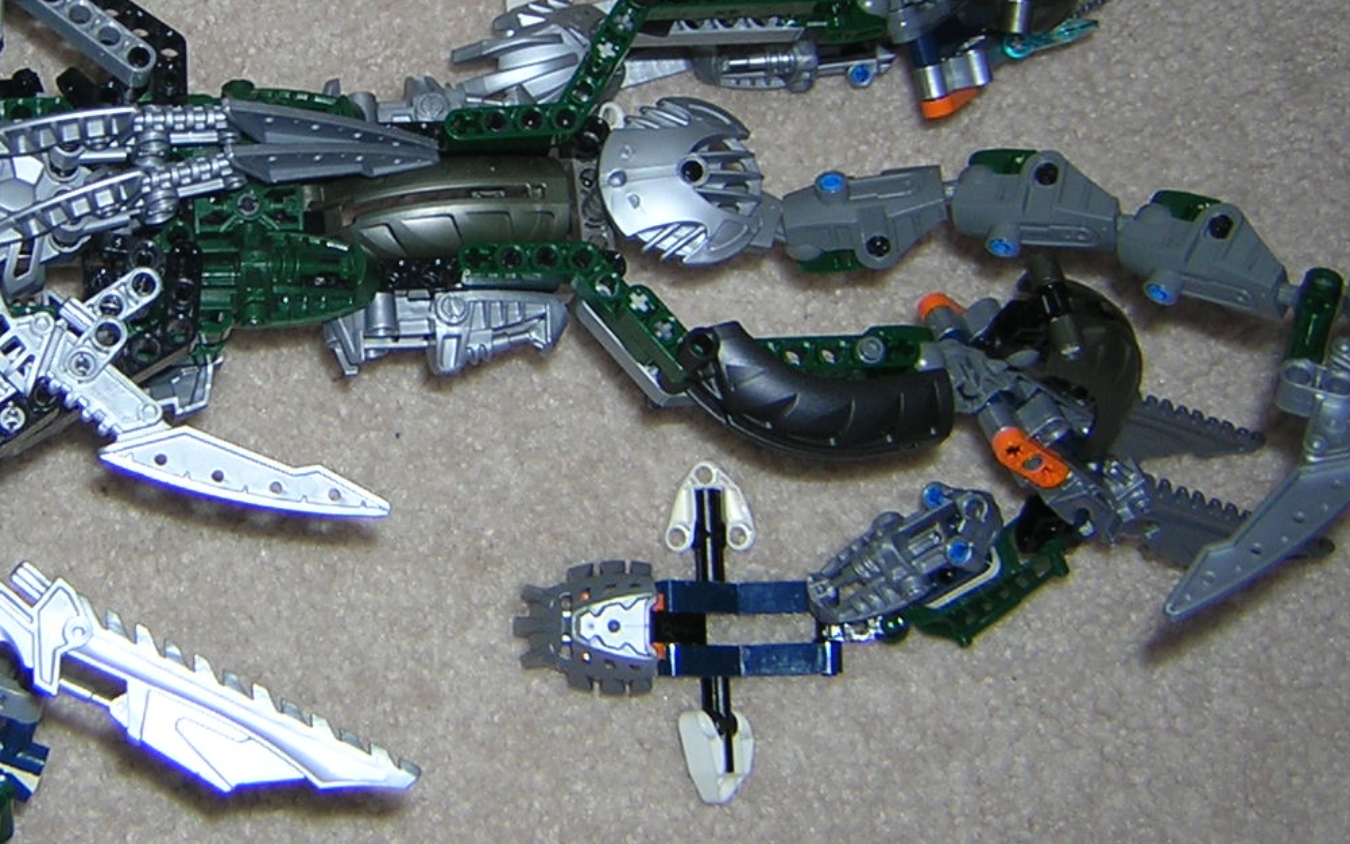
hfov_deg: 32.8
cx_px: 336
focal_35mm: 61
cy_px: 158
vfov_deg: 21.0
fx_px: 2245
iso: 100
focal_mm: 4.7
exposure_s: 1/60.1
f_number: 2.6
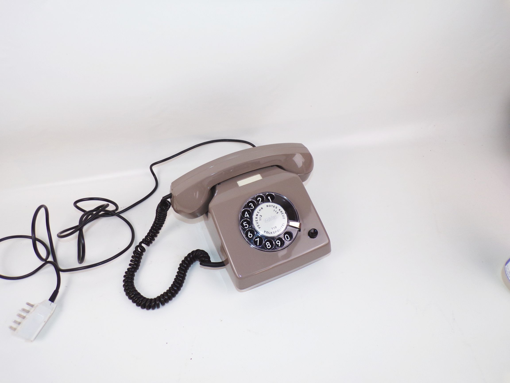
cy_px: 192
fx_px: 354
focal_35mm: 24
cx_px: 255
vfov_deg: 56.8
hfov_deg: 71.6
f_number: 3
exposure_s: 1/70
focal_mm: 4.3
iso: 80
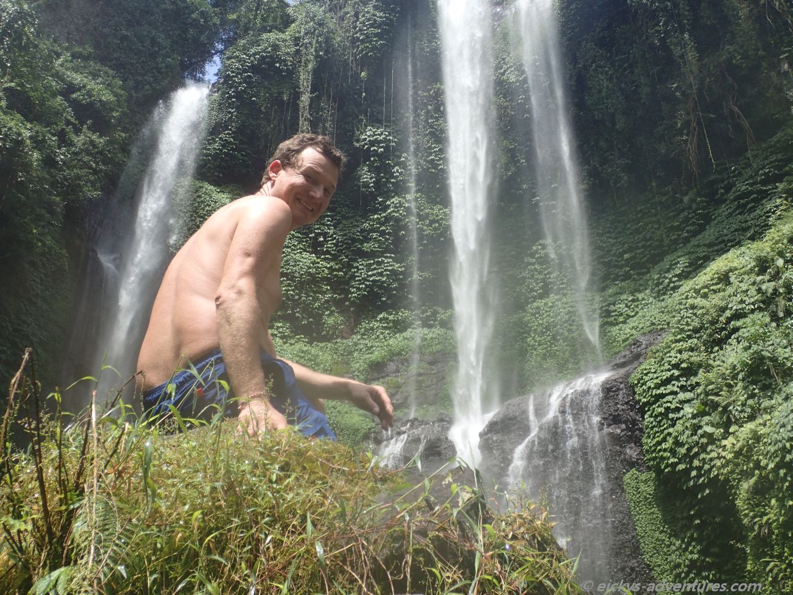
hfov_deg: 49.0
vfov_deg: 37.7
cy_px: 298
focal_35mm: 38
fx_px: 871
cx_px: 396
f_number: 3.5
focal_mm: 6.86
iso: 100
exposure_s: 1/400
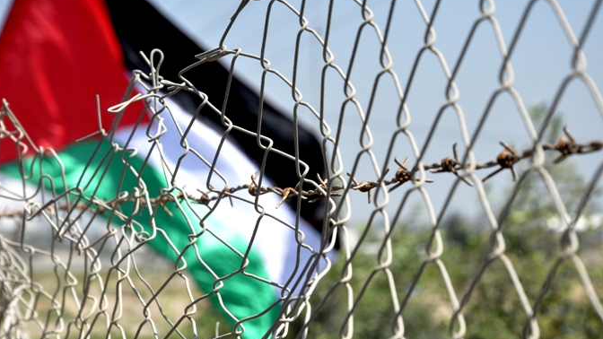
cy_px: 181
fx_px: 2743
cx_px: 301
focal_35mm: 172
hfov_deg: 12.5
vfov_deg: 7.1
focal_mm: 105
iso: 1250
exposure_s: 1/1600
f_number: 10
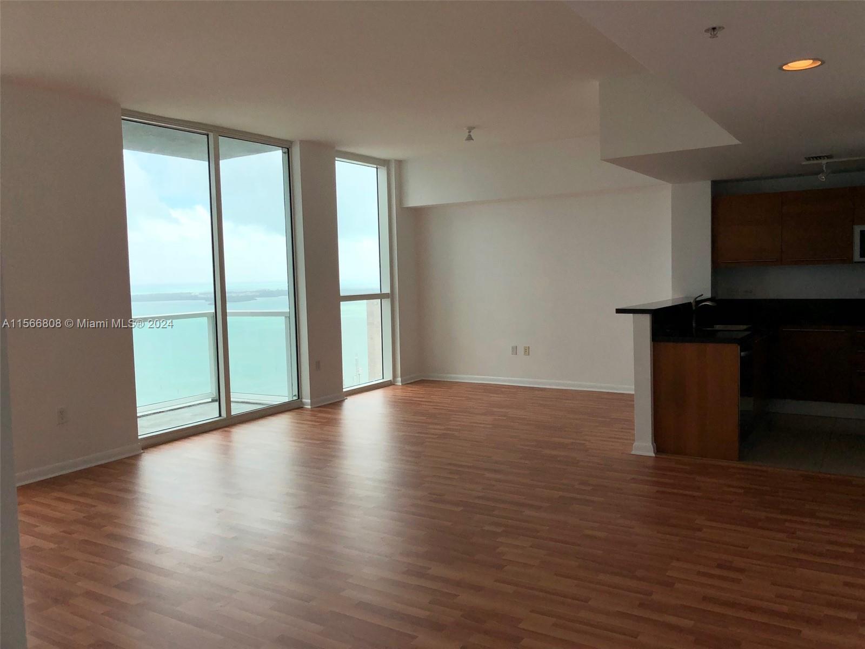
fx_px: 700
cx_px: 432
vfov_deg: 49.7
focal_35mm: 28
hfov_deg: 63.4
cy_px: 324
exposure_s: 1/1736
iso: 20
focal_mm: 4
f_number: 1.8
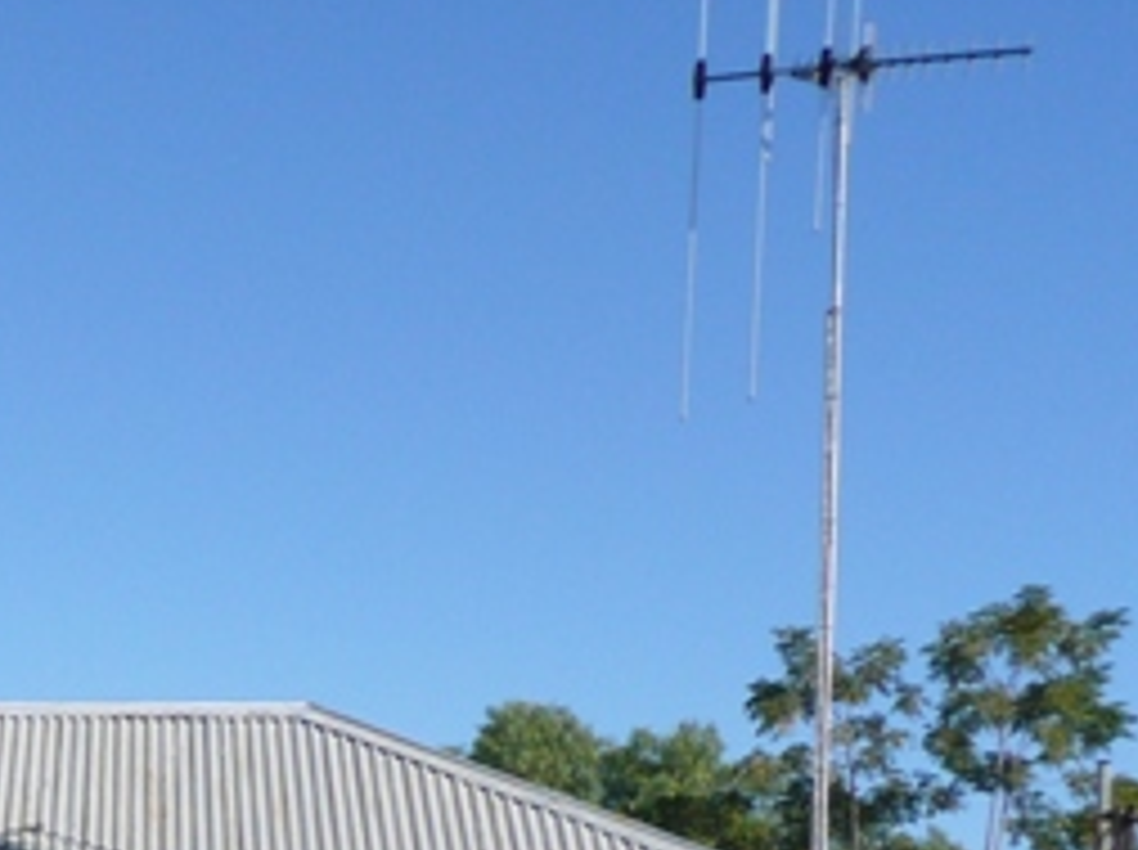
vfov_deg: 12.6
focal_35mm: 114
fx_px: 3742
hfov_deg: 16.1
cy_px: 1097
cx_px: -445
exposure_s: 1/1000
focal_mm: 5.8
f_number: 3.7
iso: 100
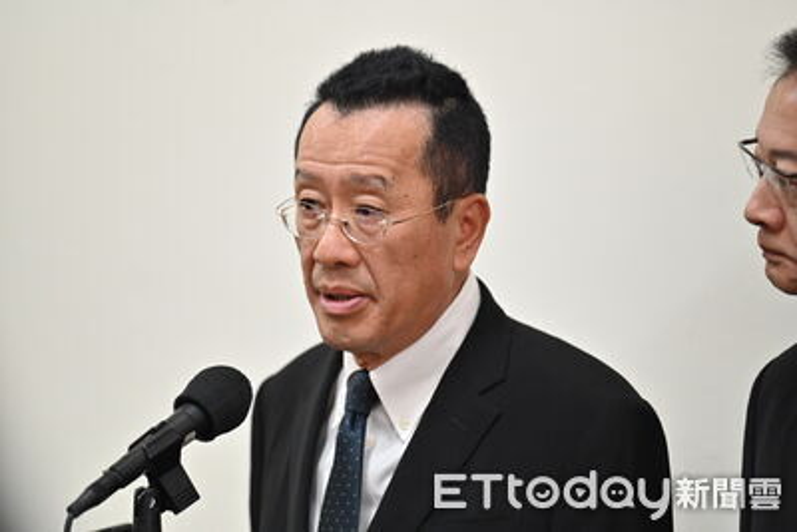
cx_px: 398
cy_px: 266
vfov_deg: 7.4
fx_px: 4097
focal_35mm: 185
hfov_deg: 11.1
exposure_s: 1/250
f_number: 2.8
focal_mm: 185
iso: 2200
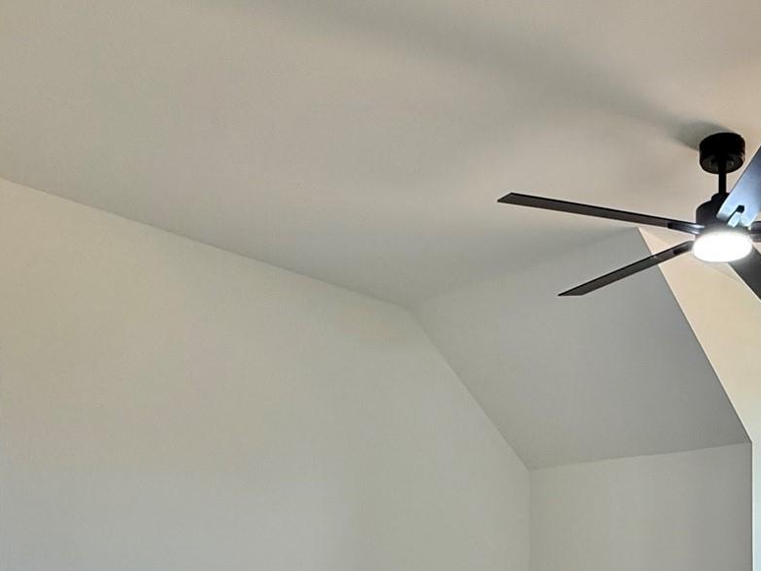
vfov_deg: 35.2
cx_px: 594
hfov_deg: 47.7
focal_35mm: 37
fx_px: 813
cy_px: 566
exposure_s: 1/100
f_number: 2.2
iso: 100
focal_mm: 2.22
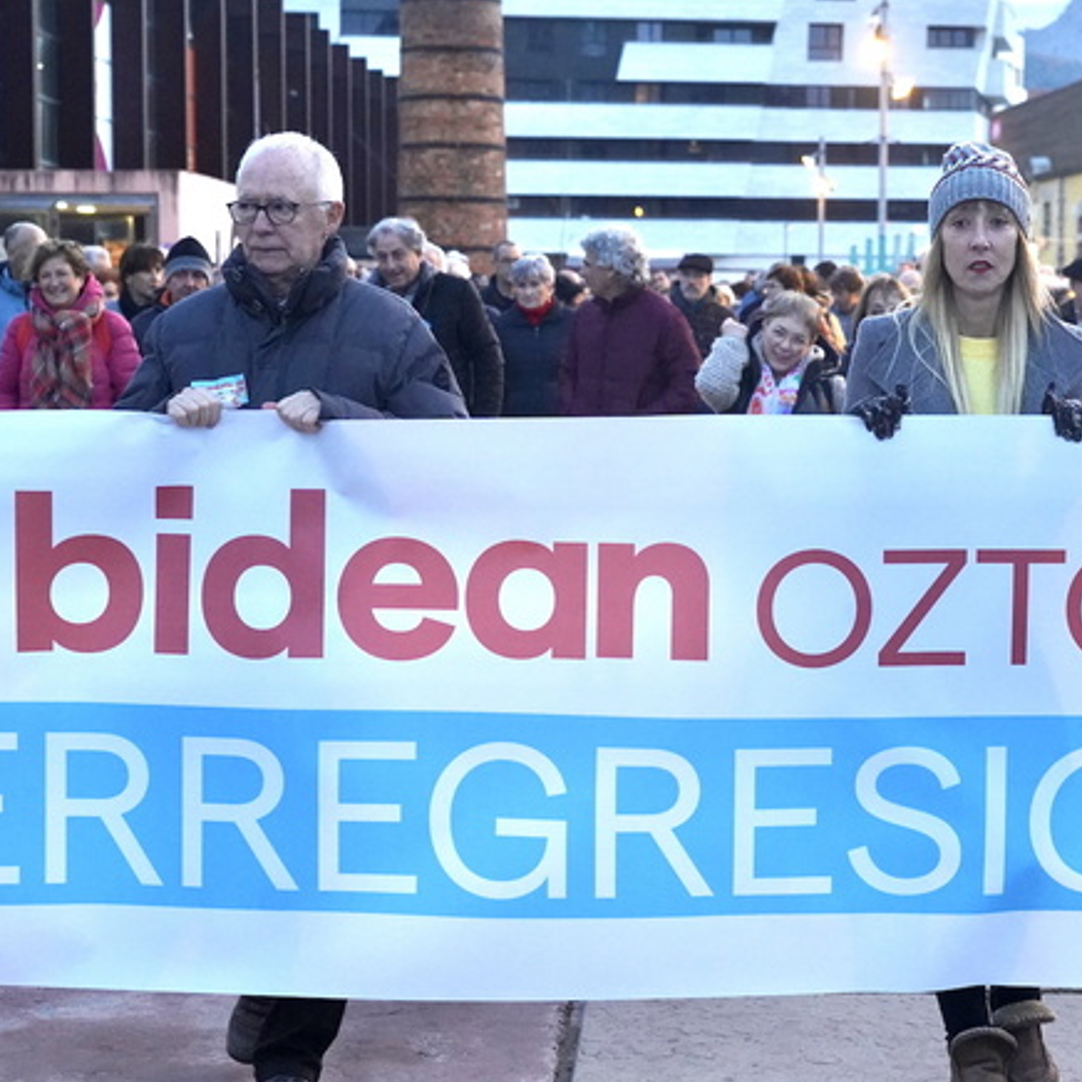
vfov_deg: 23.1
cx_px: 774
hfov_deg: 22.9
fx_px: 2652
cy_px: 534
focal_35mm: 75
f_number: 5
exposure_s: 1/320
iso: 6400
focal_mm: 53
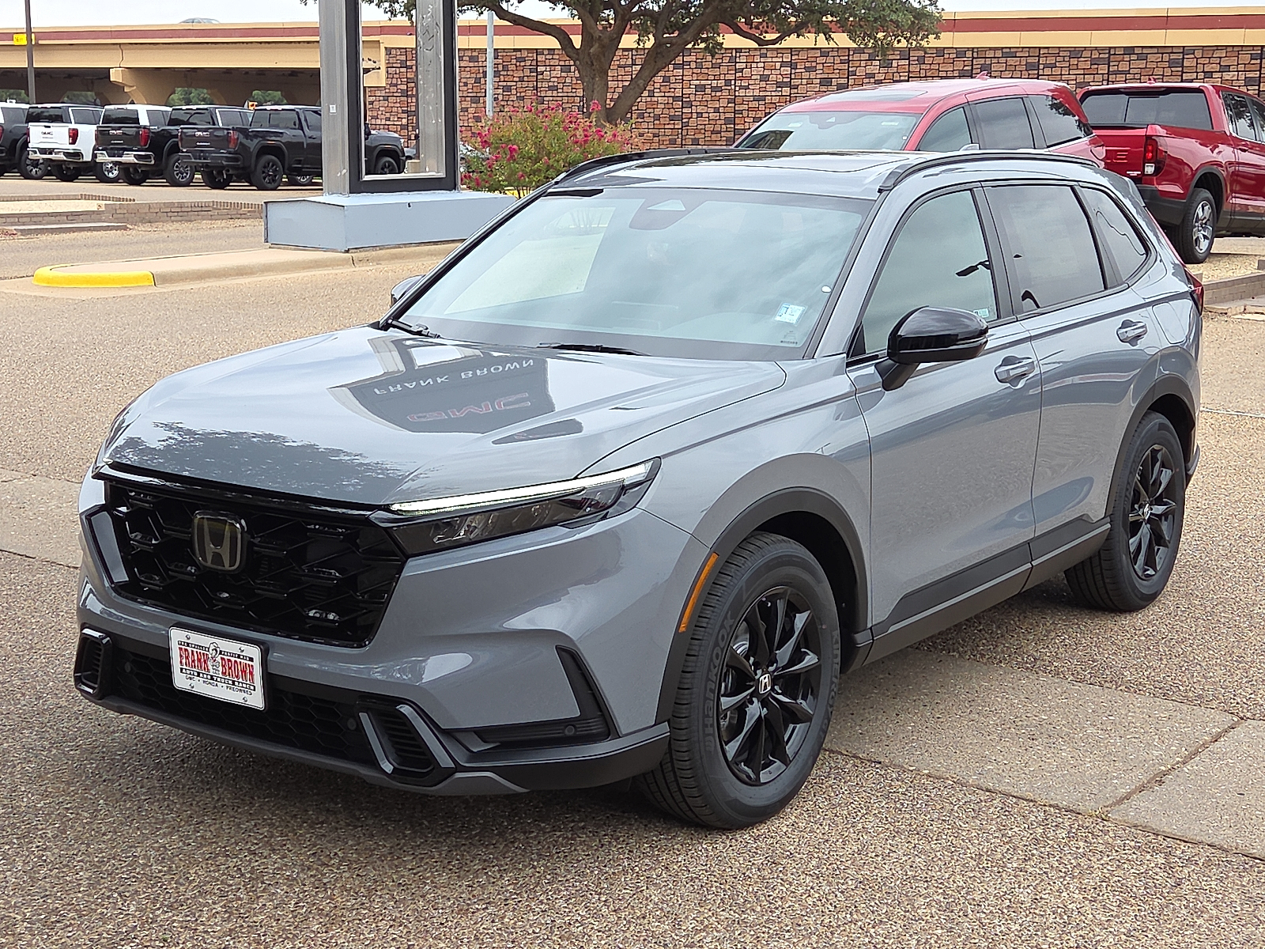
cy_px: 474
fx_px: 1827
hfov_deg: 38.2
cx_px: 632
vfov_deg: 29.1
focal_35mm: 50
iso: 25
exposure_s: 1/145
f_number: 1.8
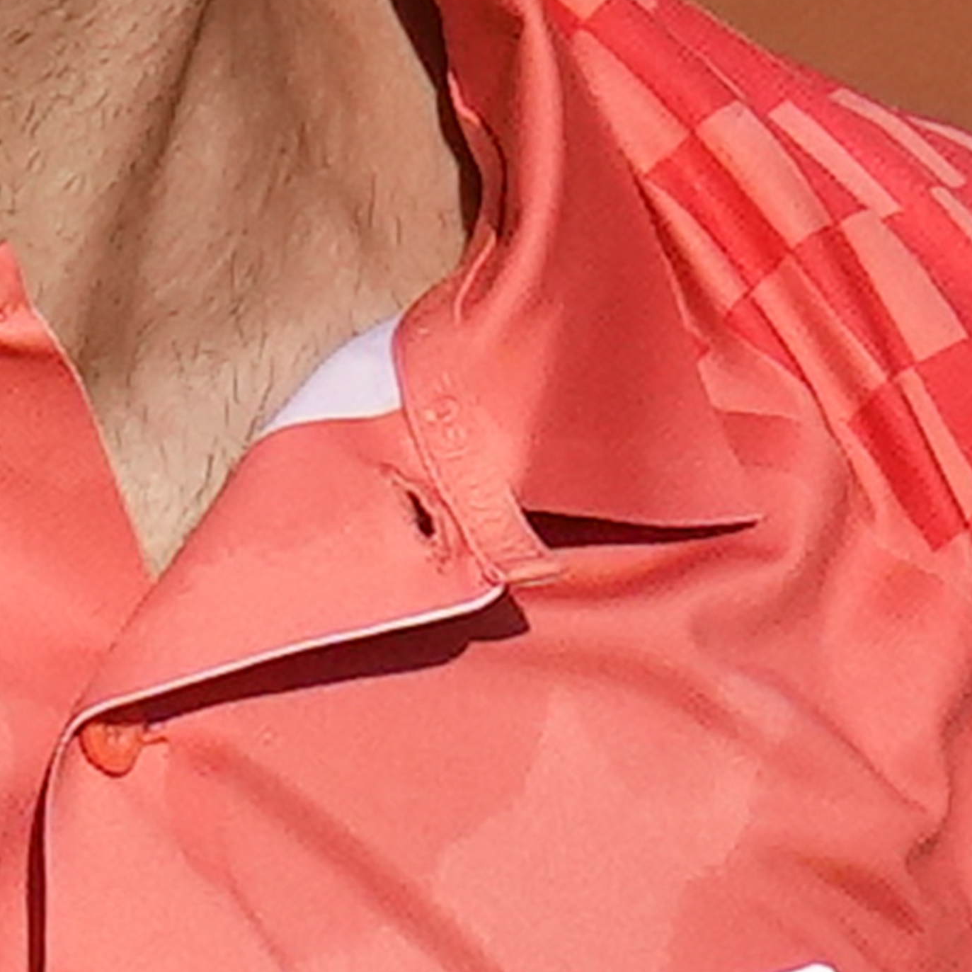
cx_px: -284
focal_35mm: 2139
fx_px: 67952
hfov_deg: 0.8
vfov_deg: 0.8
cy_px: -481
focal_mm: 400
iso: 640
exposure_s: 1/10000
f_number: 4
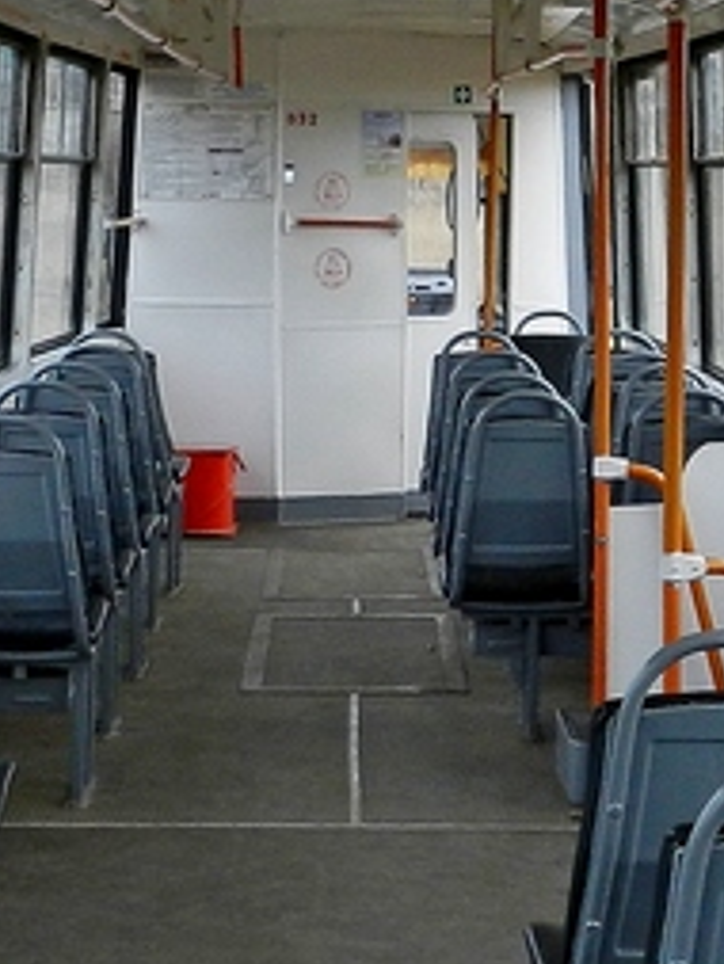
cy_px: 377
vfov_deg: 21.0
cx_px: 404
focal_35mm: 93
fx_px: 2591
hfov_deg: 15.9
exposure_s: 1/80
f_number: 3.4
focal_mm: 4
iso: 160
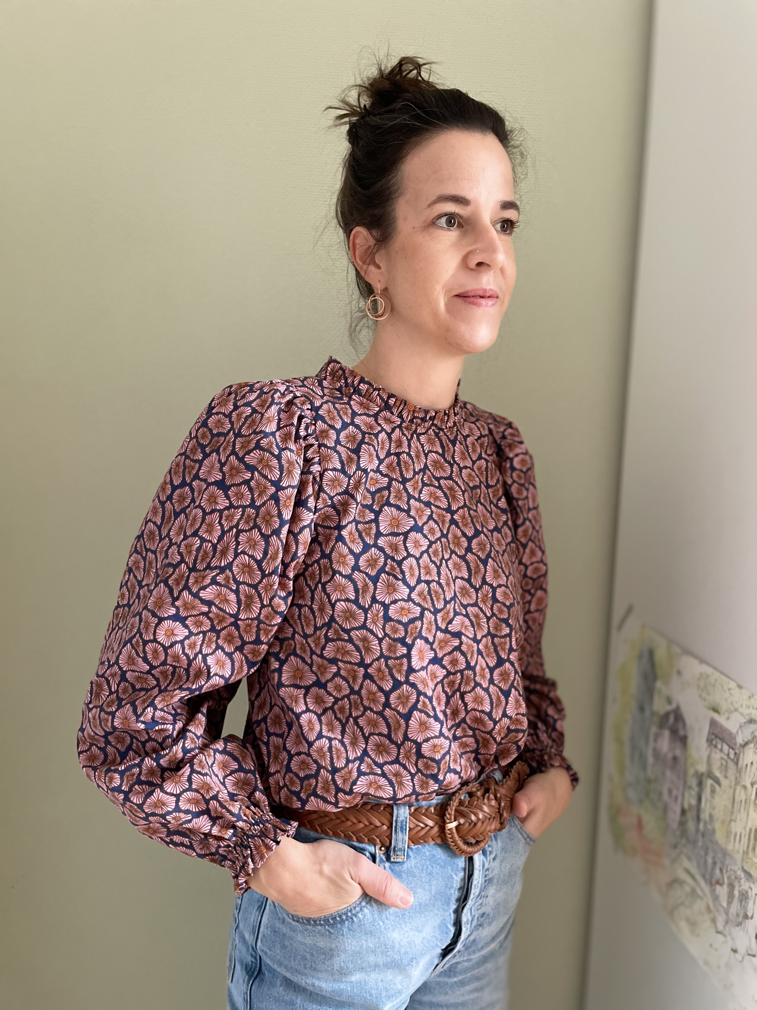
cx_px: 378
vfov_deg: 67.3
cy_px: 505
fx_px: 758
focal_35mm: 26
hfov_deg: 53.1
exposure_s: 1/40
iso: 500
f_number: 1.6
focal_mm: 4.2
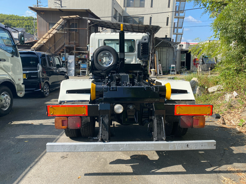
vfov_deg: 51.4
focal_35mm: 27
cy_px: 95
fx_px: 192
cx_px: 123
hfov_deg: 65.3
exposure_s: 1/1124
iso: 32
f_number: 1.8
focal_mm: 4.25
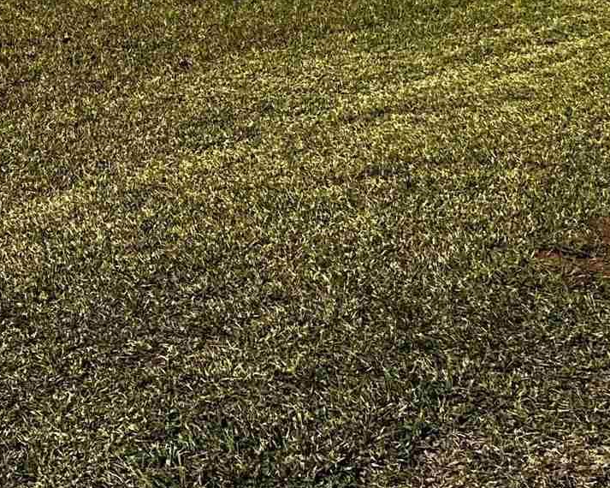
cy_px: -277
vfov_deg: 14.1
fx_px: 1823
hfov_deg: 18.4
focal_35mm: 101
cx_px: -40
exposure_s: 1/5848
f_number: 1.78
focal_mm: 6.86
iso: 80
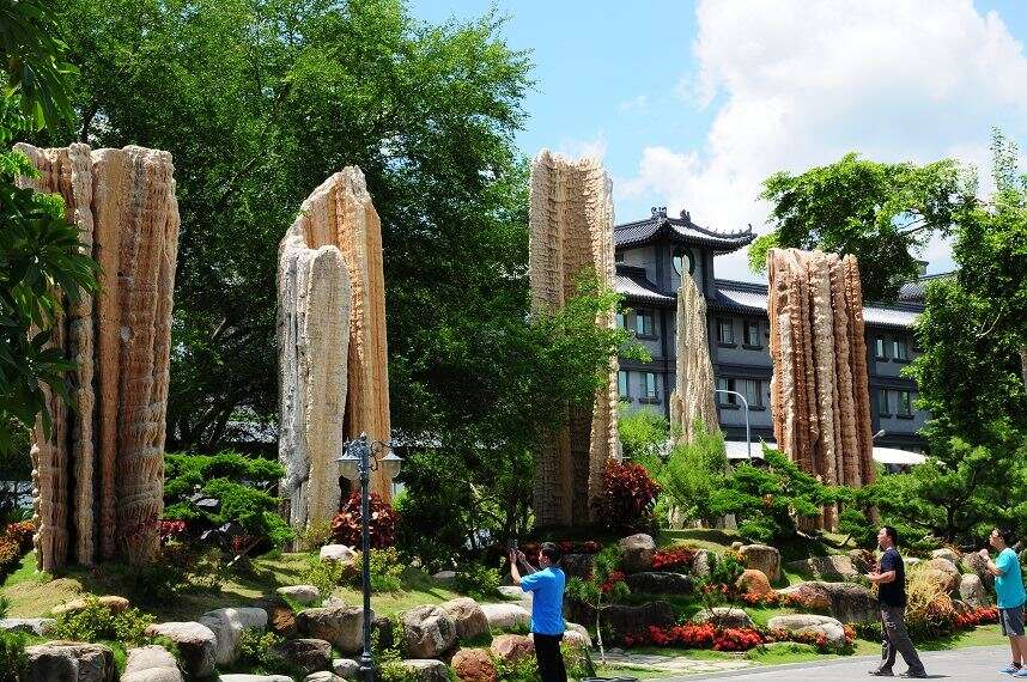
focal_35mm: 63
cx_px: 514
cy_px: 341
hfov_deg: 31.9
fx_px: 1795
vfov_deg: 21.5
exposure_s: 1/80
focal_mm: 42
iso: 200
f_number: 16
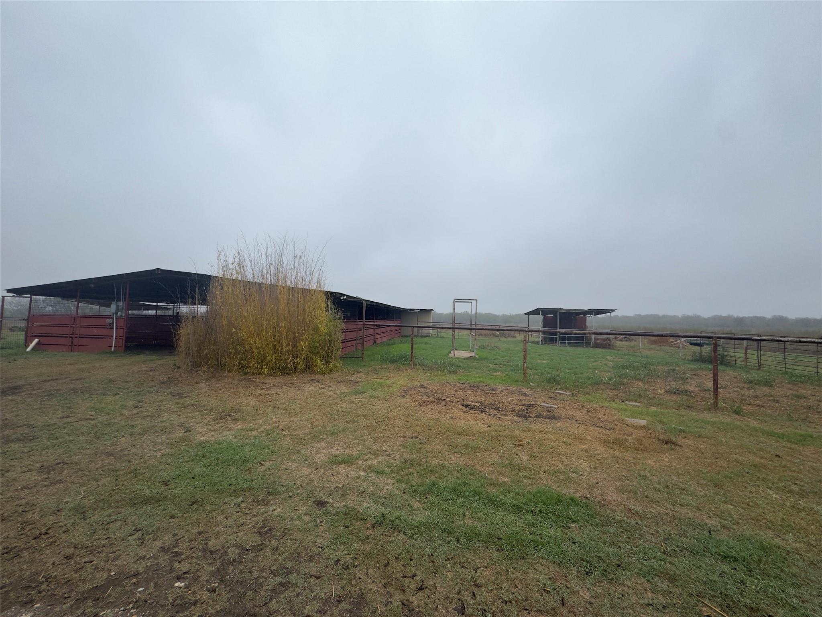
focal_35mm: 14
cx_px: 411
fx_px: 332
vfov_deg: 85.7
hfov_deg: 102.1
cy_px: 308
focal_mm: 2.22
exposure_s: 1/804
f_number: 2.2
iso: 50
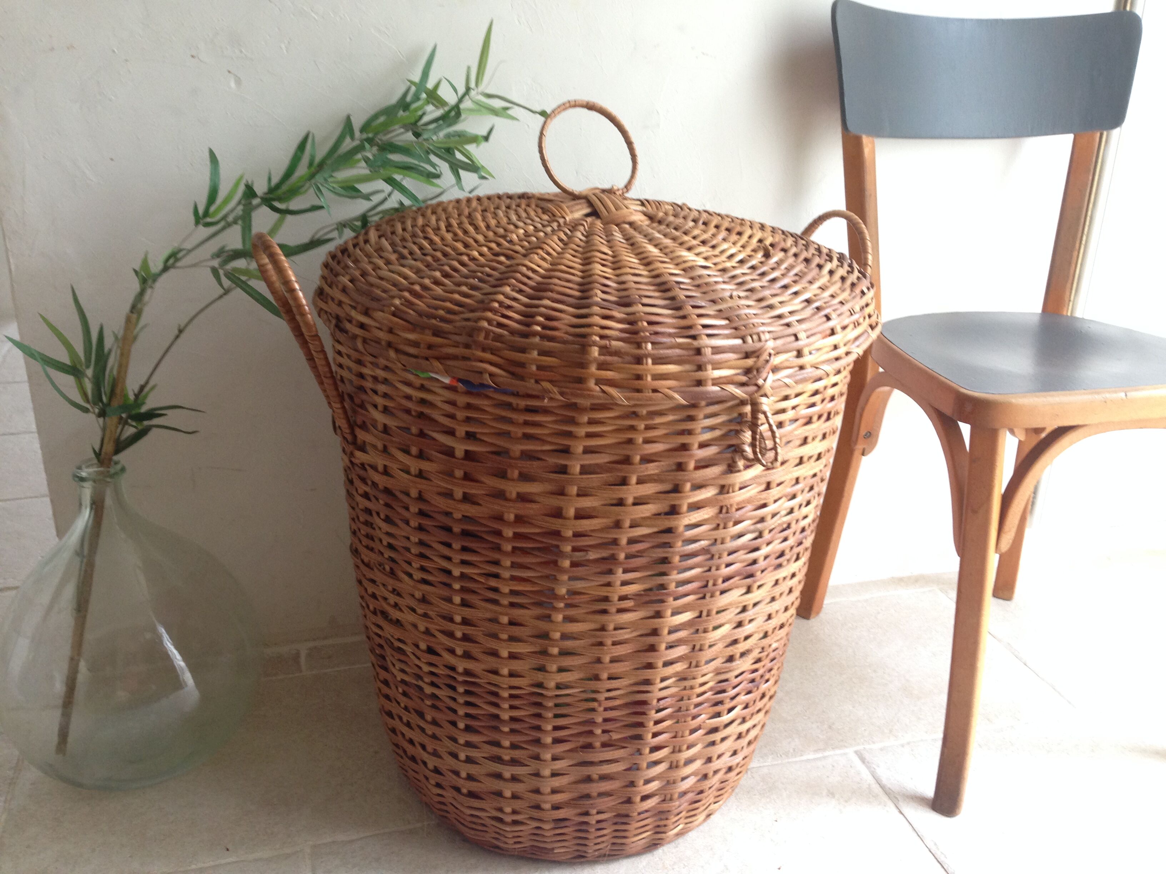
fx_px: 1112
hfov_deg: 55.4
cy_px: 437
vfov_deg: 42.9
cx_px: 583
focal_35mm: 33
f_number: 2.4
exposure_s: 1/20
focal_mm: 4.12
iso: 100
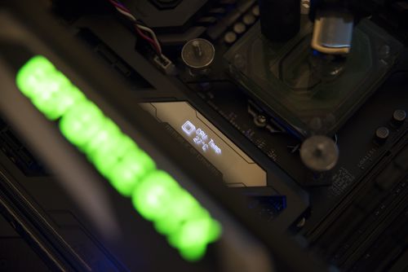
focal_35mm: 70
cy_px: 136
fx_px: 794
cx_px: 204
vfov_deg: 19.5
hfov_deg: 28.8
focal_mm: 70
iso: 1600
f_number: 3.2
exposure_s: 1/80
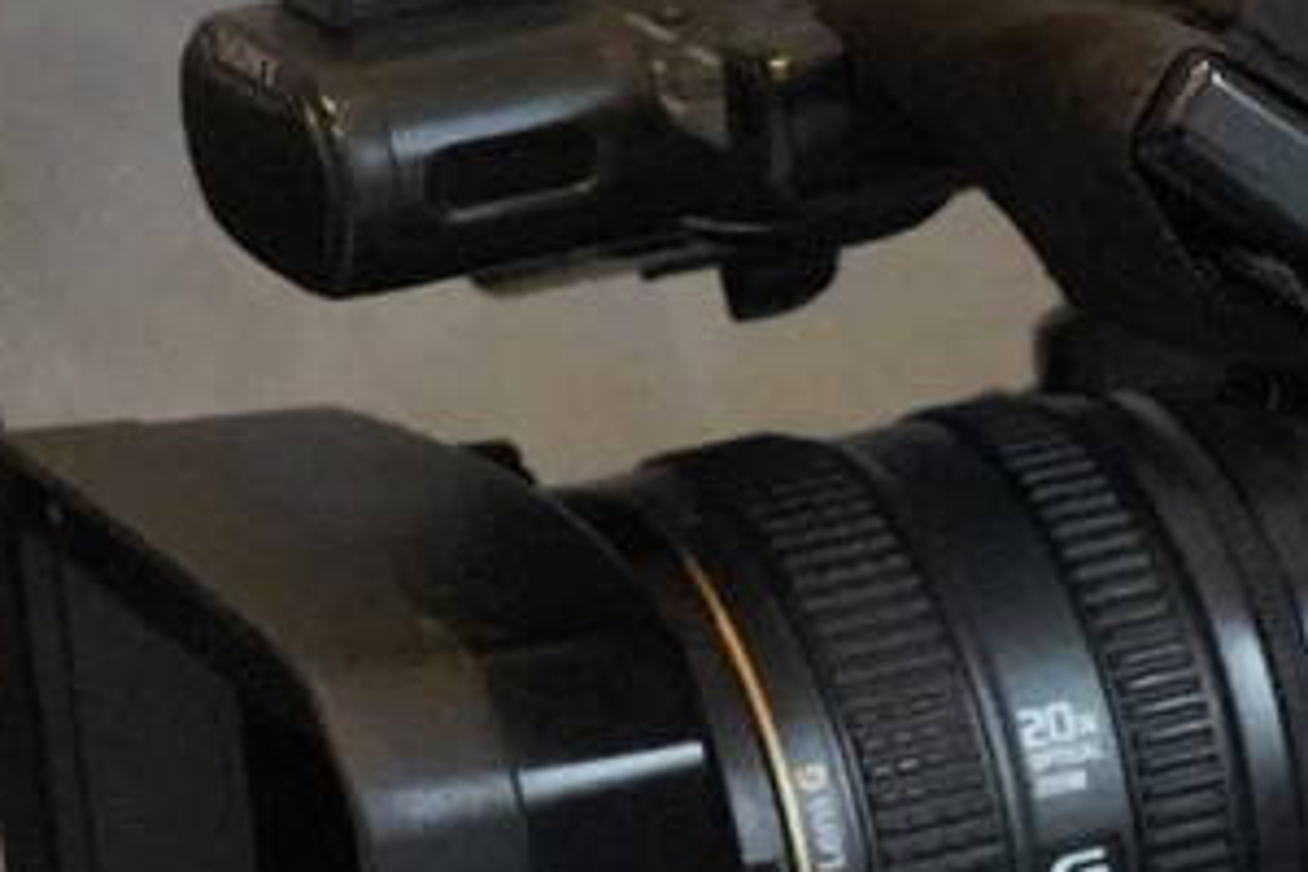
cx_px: 1609
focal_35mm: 192
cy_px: 700
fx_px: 6975
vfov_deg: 7.1
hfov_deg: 10.5
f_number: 6.3
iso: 10000
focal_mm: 30
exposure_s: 1/125
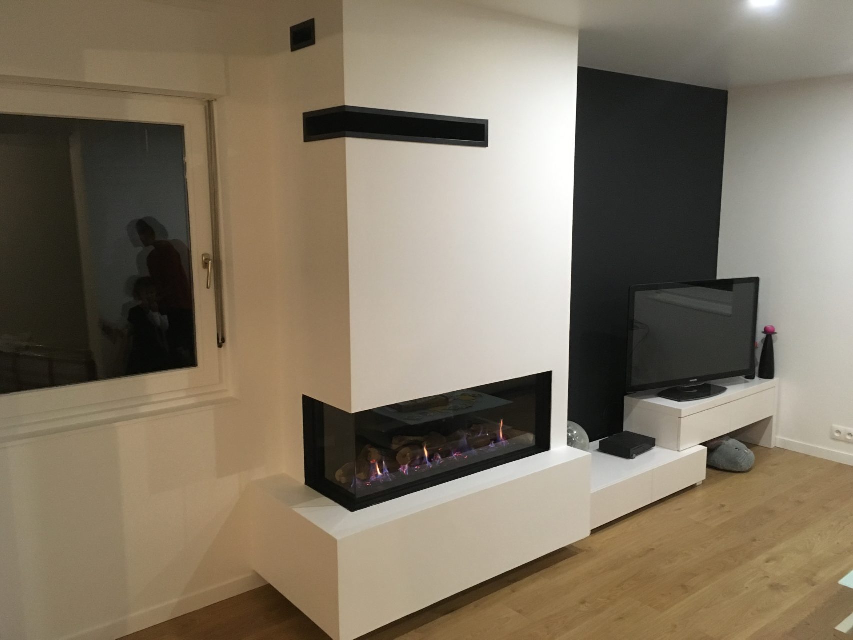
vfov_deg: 48.2
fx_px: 715
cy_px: 320
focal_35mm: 29
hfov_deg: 61.7
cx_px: 426
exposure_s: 1/17
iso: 200
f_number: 2.2
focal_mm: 4.15
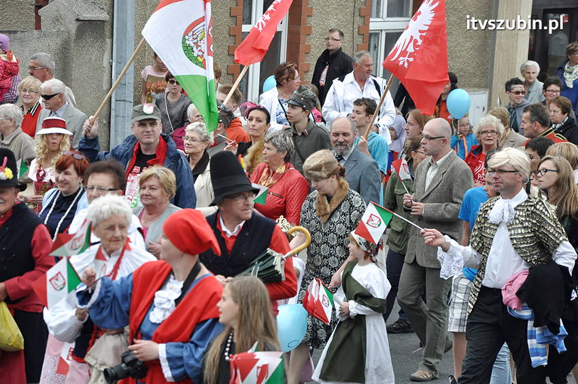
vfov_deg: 8.7
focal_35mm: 158
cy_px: 192
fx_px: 2526
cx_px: 289
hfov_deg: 13.1
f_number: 6.3
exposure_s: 1/1000
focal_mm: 105
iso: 1250
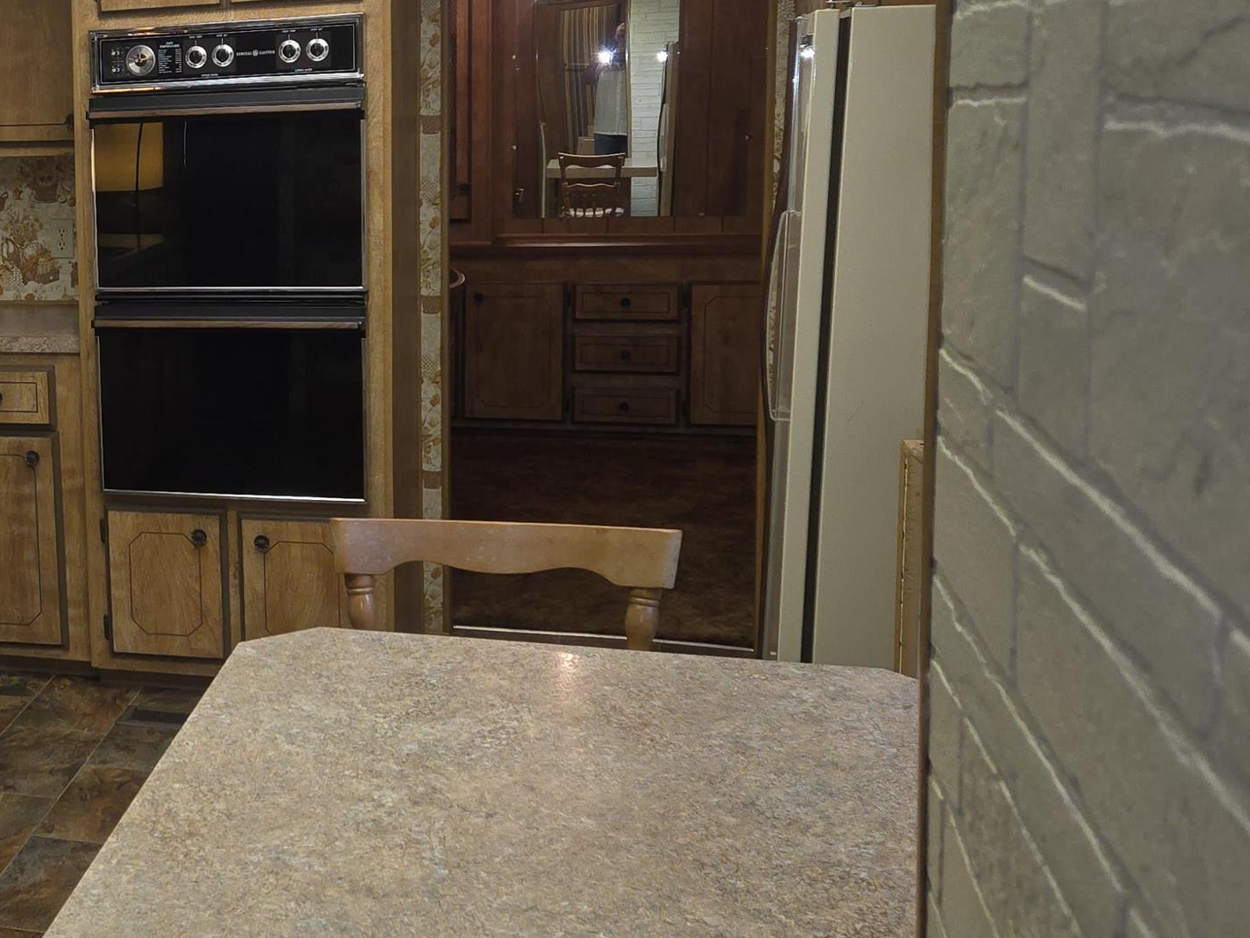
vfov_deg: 29.0
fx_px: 1806
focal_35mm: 50
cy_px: 335
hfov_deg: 34.1
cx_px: -53
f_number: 1.8
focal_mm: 5.4
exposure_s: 1/60
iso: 100
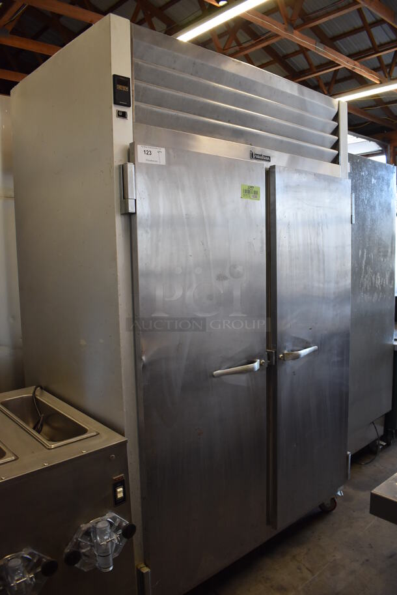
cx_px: 198
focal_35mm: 27
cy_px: 298
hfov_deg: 48.0
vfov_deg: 67.3
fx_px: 446
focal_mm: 18
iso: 1000
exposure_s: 1/125
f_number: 3.5
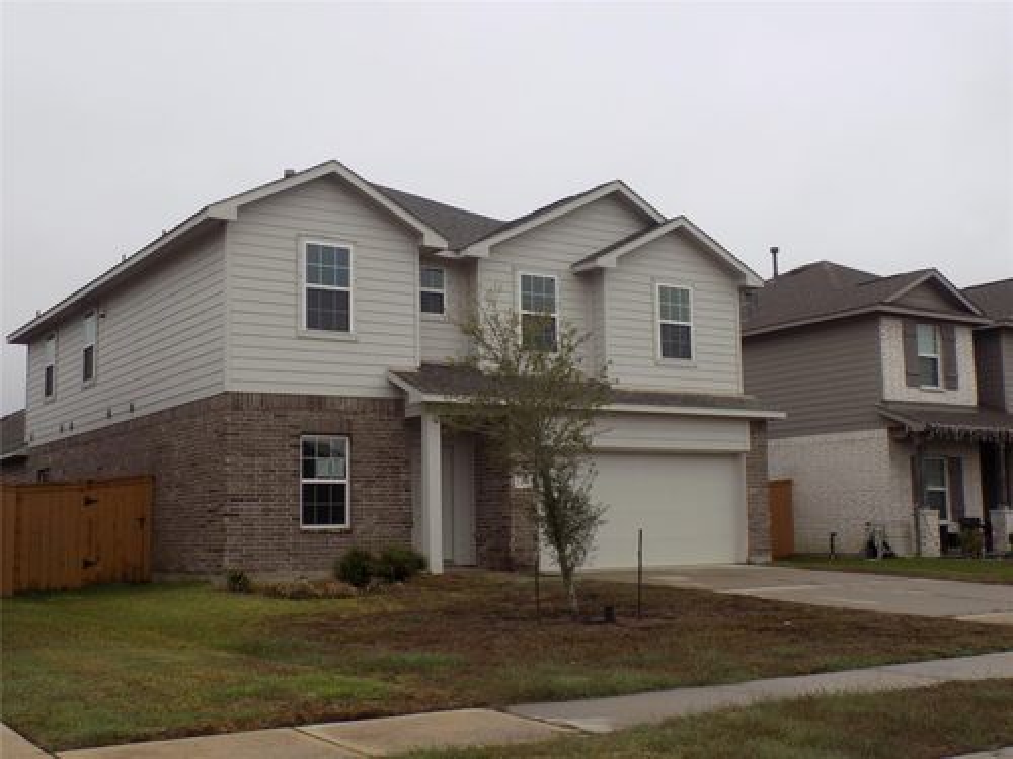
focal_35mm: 41
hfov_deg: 45.8
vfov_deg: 35.1
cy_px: 380
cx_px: 506
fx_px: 1200
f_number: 3.6
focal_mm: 7.3
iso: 80
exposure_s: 1/400
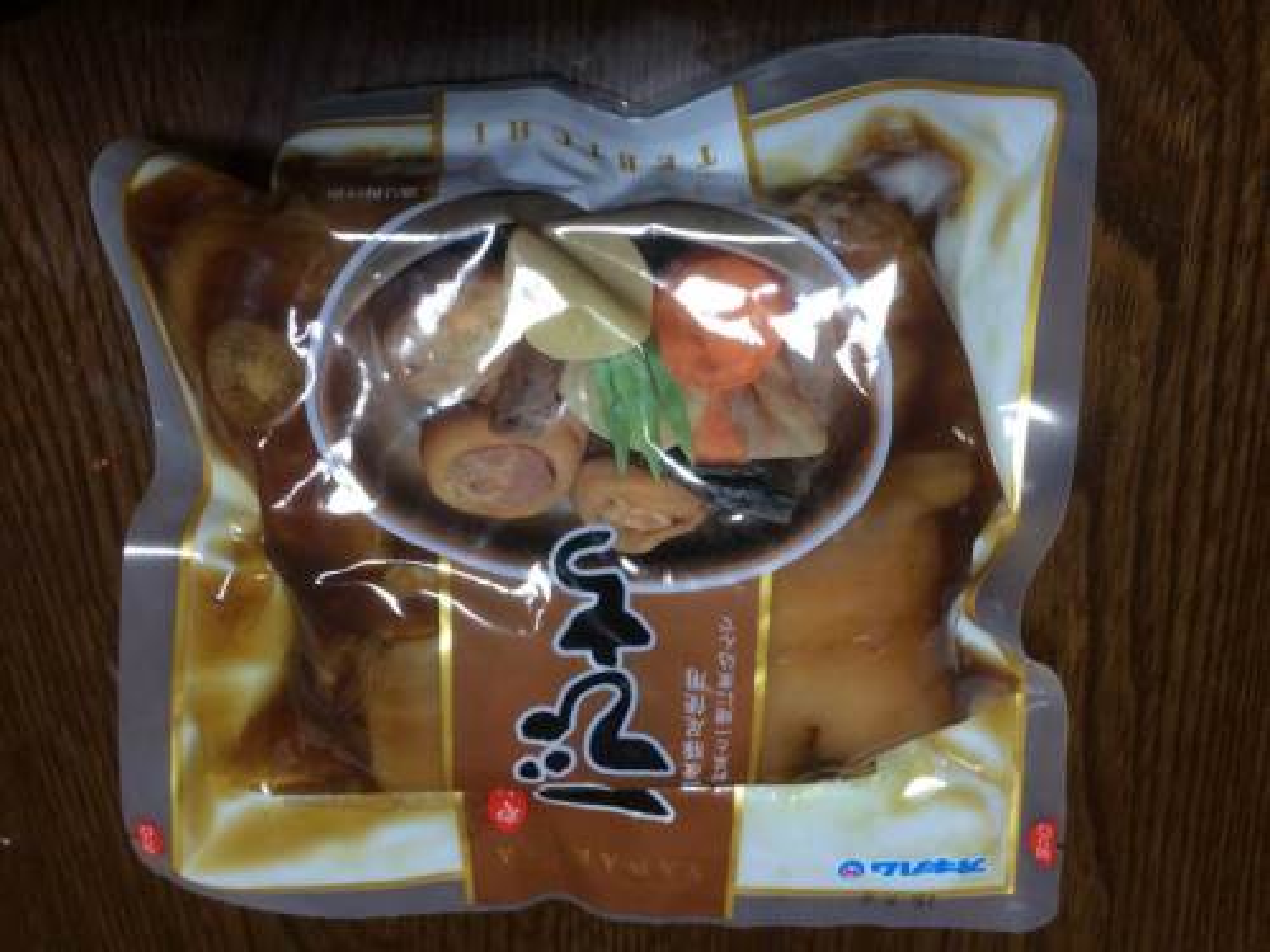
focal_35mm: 29
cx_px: 635
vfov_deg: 48.2
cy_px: 476
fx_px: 1064
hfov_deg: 61.7
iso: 100
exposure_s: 1/30
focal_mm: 4.15
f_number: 2.2
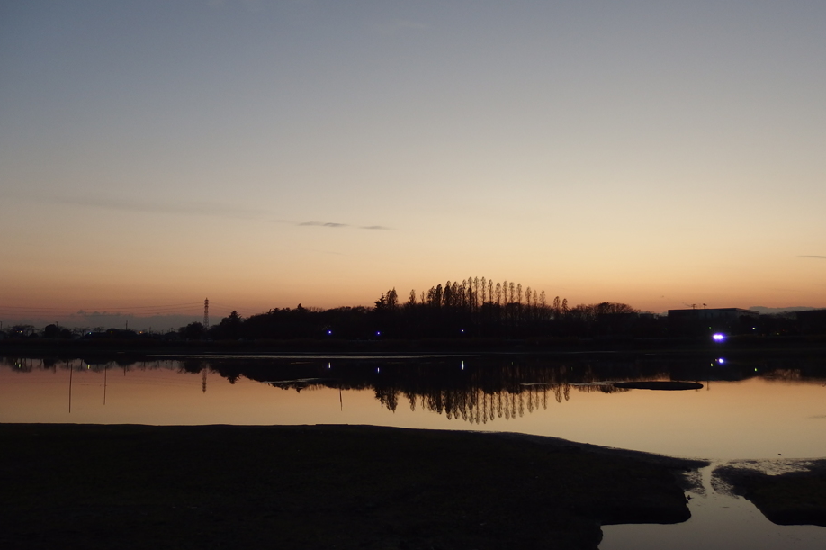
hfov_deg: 63.5
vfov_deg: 44.9
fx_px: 665
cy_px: 257
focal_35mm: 29
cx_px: 458
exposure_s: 1/80
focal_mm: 4.7
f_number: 2
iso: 100
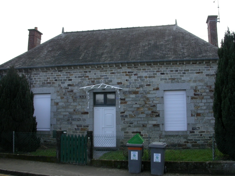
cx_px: 118
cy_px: 88
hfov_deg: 49.0
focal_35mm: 38
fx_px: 258
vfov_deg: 37.7
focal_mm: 7.85
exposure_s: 1/203
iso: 100
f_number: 6
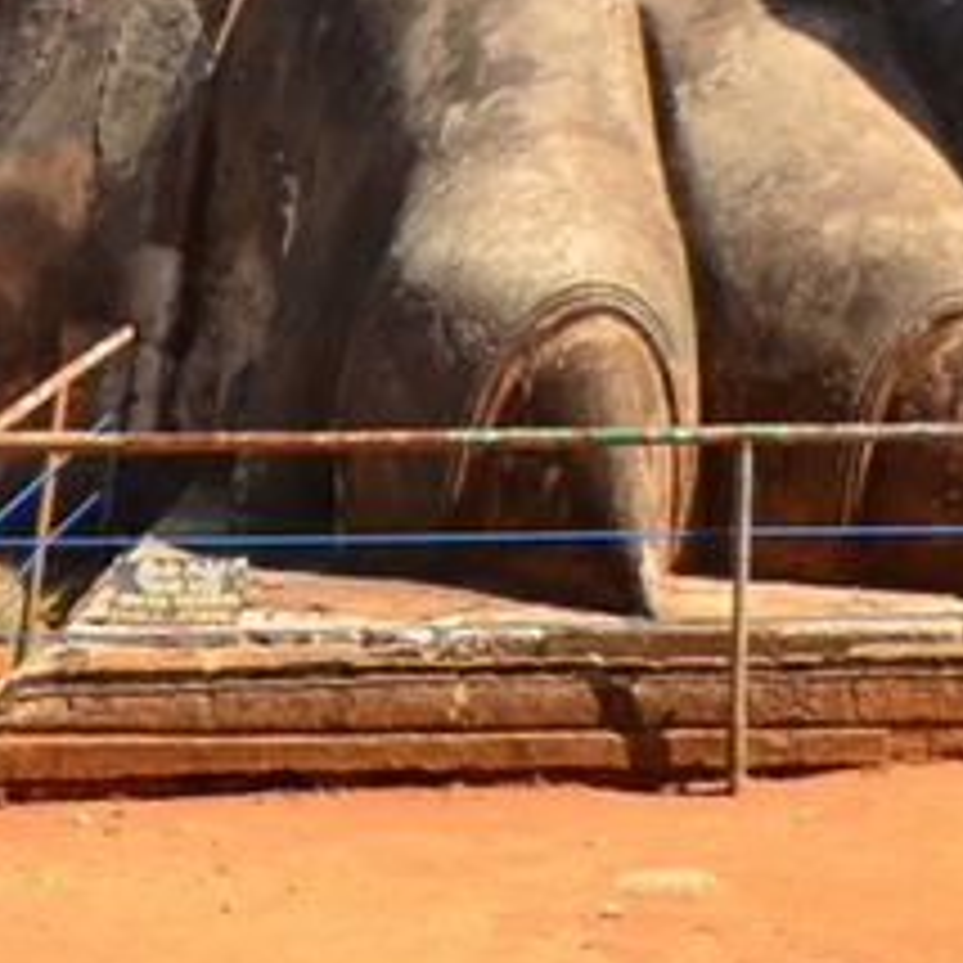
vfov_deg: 13.3
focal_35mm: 95
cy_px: -1382
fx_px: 2990
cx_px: 1076
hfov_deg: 17.6
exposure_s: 1/320
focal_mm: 10
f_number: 3.5
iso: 100
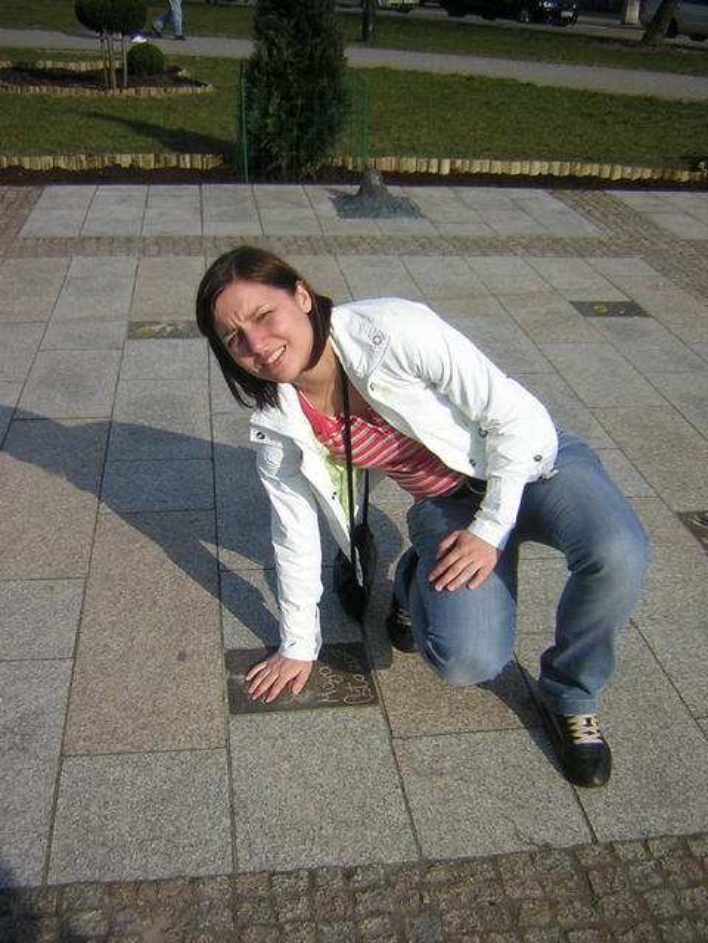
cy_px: 472
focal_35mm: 36
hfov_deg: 39.7
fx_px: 982
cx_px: 354
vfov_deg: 51.4
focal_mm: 4.7
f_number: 2.6
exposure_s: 1/1500
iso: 50
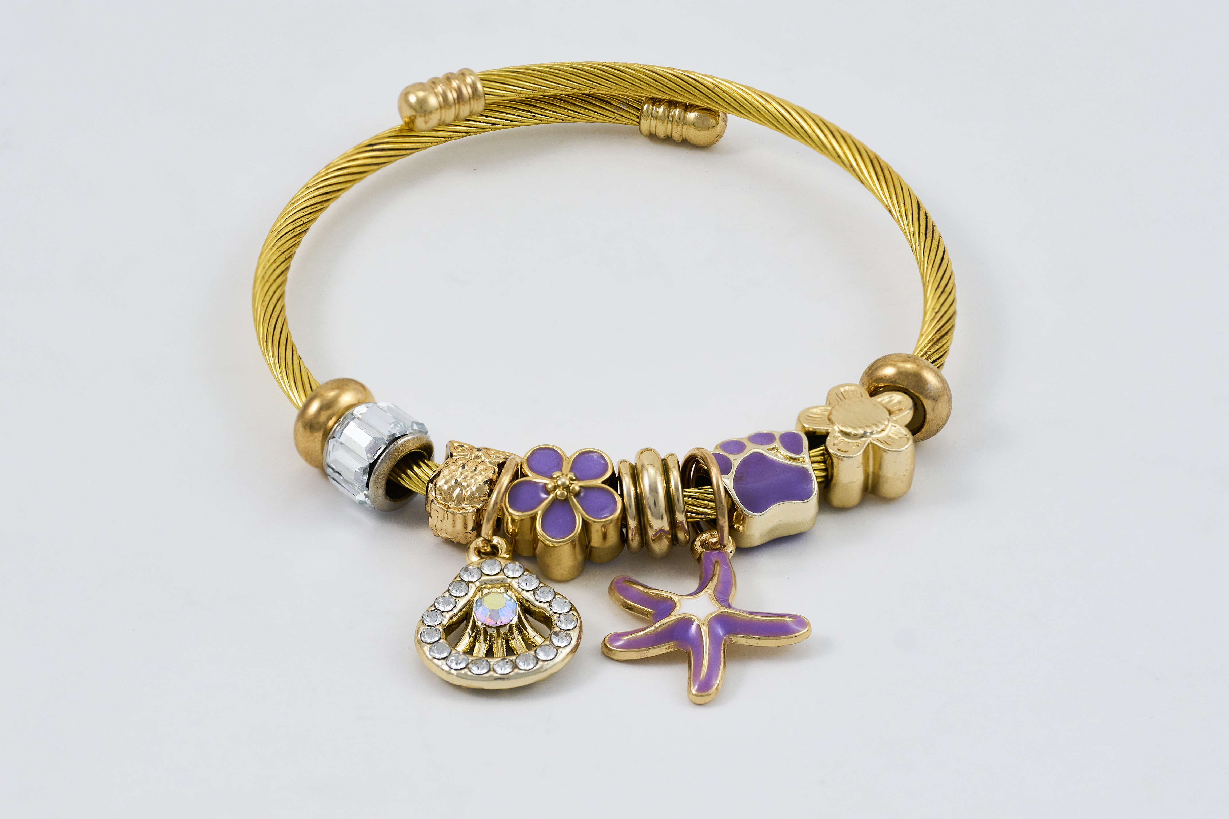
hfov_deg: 13.1
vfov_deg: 8.7
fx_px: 5359
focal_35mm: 157
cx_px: 614
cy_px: 410
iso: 200
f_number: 5.6
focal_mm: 105
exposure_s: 1/160
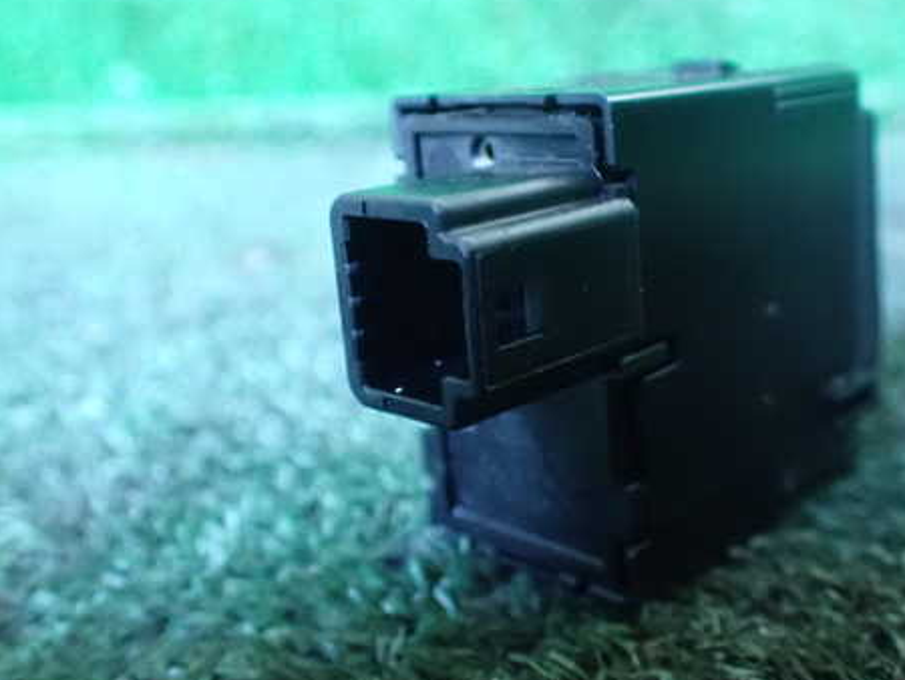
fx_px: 1046
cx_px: 599
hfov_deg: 46.1
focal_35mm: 40
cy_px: 310
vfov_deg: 36.0
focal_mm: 5.4
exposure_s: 1/20
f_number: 2.3
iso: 1600
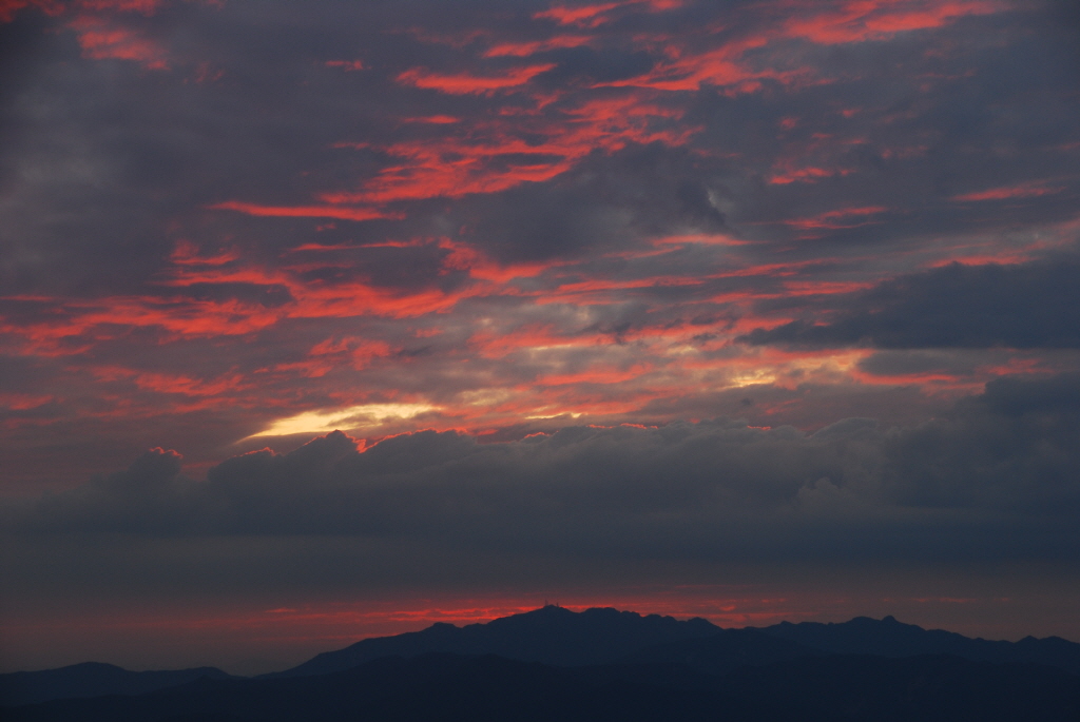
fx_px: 3829
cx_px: 540
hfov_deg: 16.1
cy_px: 361
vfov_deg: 10.8
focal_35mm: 128
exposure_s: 1/13
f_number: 8
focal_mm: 85
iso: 100
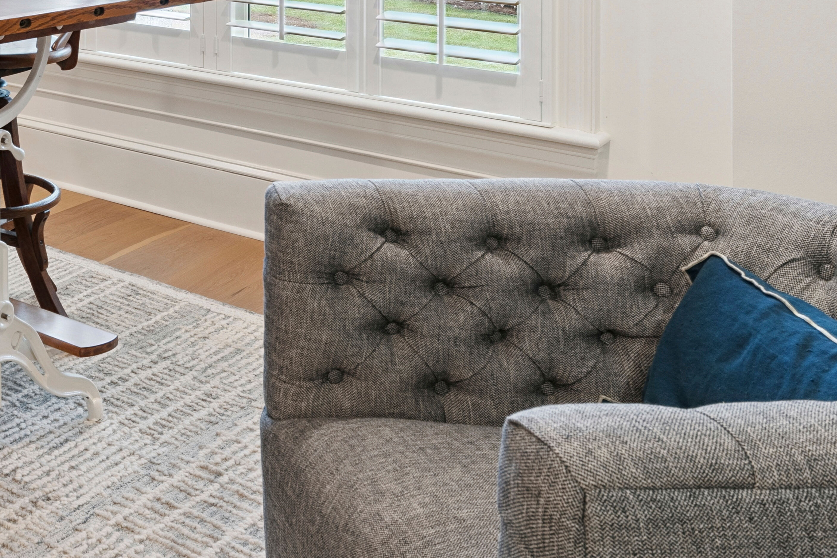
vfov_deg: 23.9
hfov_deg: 34.0
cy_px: -129
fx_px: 1186
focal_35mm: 51
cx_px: -69
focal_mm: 18
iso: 250
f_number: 8
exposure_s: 1/13
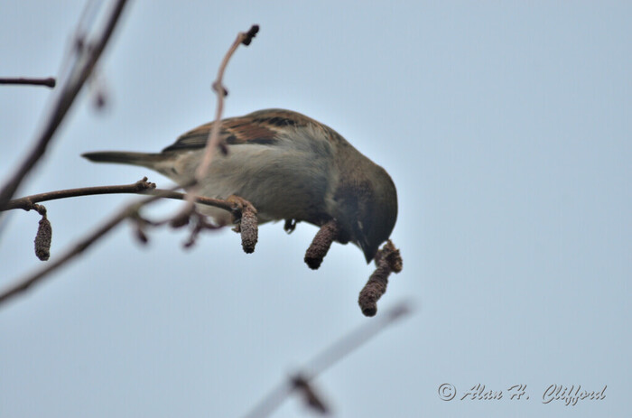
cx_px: 316
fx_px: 10507
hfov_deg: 3.4
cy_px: 209
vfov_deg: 2.3
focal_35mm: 600
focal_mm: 400
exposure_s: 1/500
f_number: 5.6
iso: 400
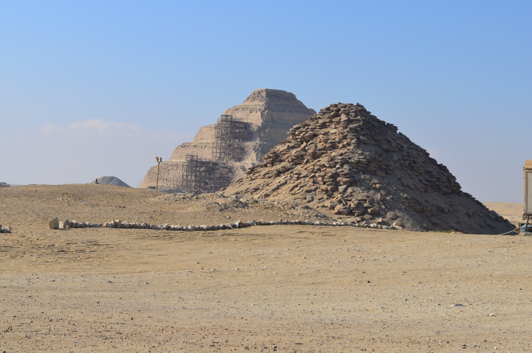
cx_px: 266
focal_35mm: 82
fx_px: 1217
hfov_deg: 24.7
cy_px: 176
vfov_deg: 16.5
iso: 100
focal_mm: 55
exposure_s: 1/160
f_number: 11
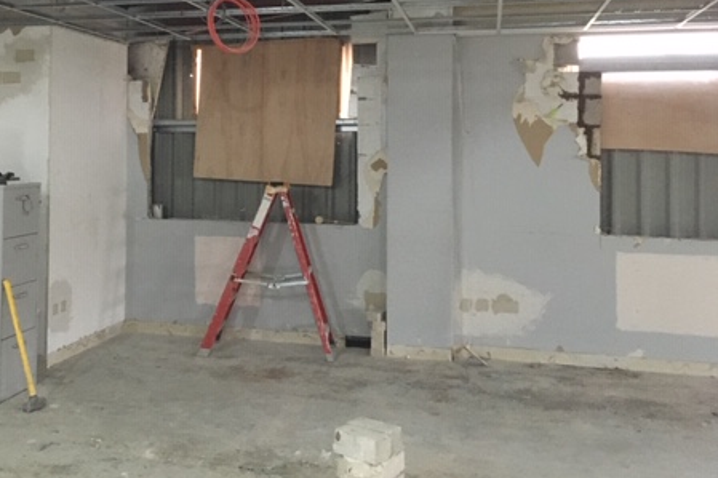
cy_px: 134
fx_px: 857
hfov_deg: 44.5
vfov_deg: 30.8
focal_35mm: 43
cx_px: 219
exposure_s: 1/17
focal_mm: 4.15
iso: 320
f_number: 2.2
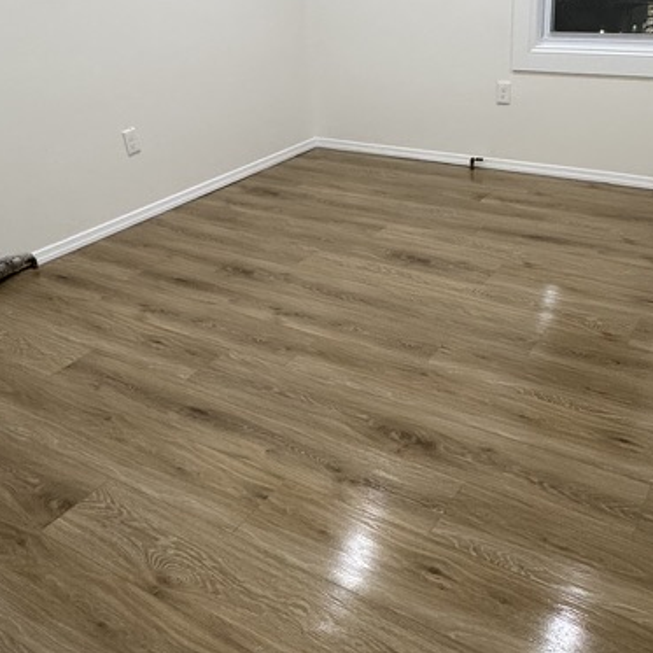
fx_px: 726
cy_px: 275
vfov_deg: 48.3
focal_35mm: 34
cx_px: 396
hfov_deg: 48.1
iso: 320
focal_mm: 2.22
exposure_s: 1/120
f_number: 2.2
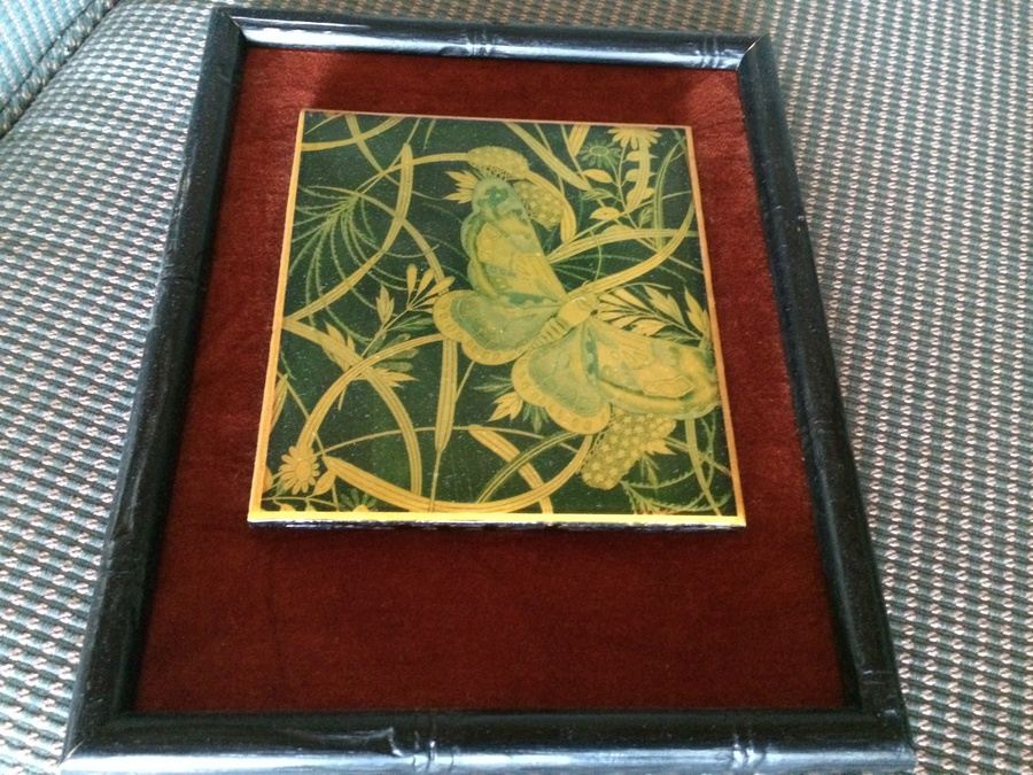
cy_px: 388
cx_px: 516
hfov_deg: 60.0
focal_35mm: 30
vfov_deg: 46.8
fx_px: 895
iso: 500
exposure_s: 1/15
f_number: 2.2
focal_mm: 4.12
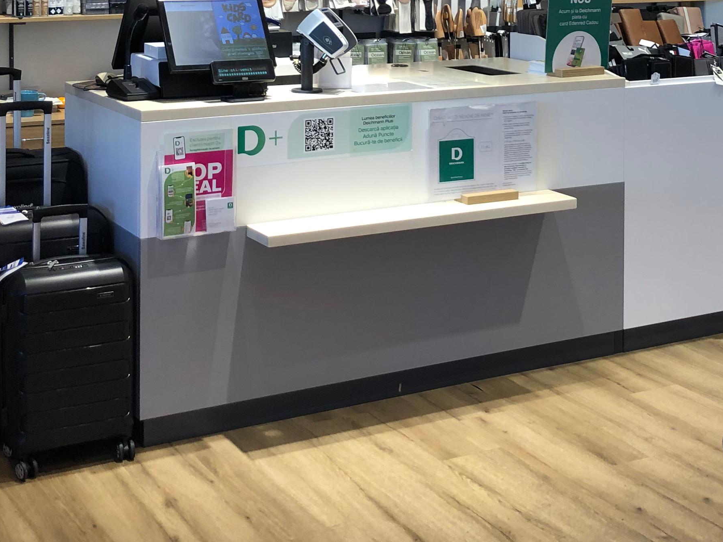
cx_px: 376
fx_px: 1316
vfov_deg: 22.3
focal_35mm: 63
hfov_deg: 30.7
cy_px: -10
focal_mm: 3.99
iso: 32
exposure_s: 1/50
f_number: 1.8
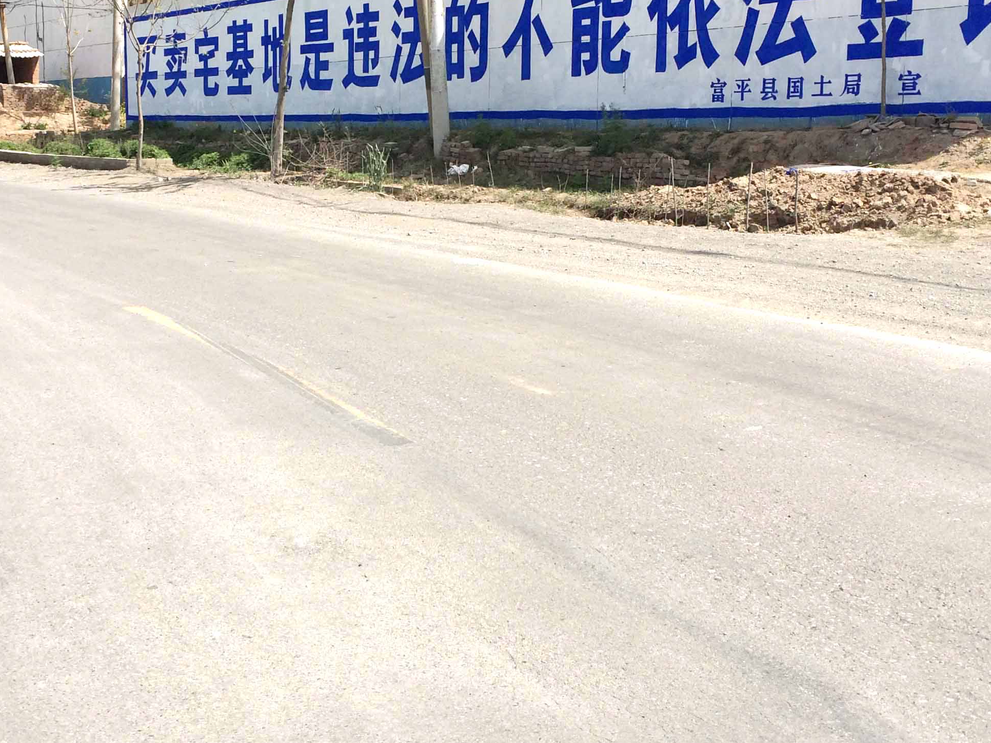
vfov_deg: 29.6
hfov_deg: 38.8
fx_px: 1403
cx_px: 418
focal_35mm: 49
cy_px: 279
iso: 32
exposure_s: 1/2415
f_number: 2.2
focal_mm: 4.15
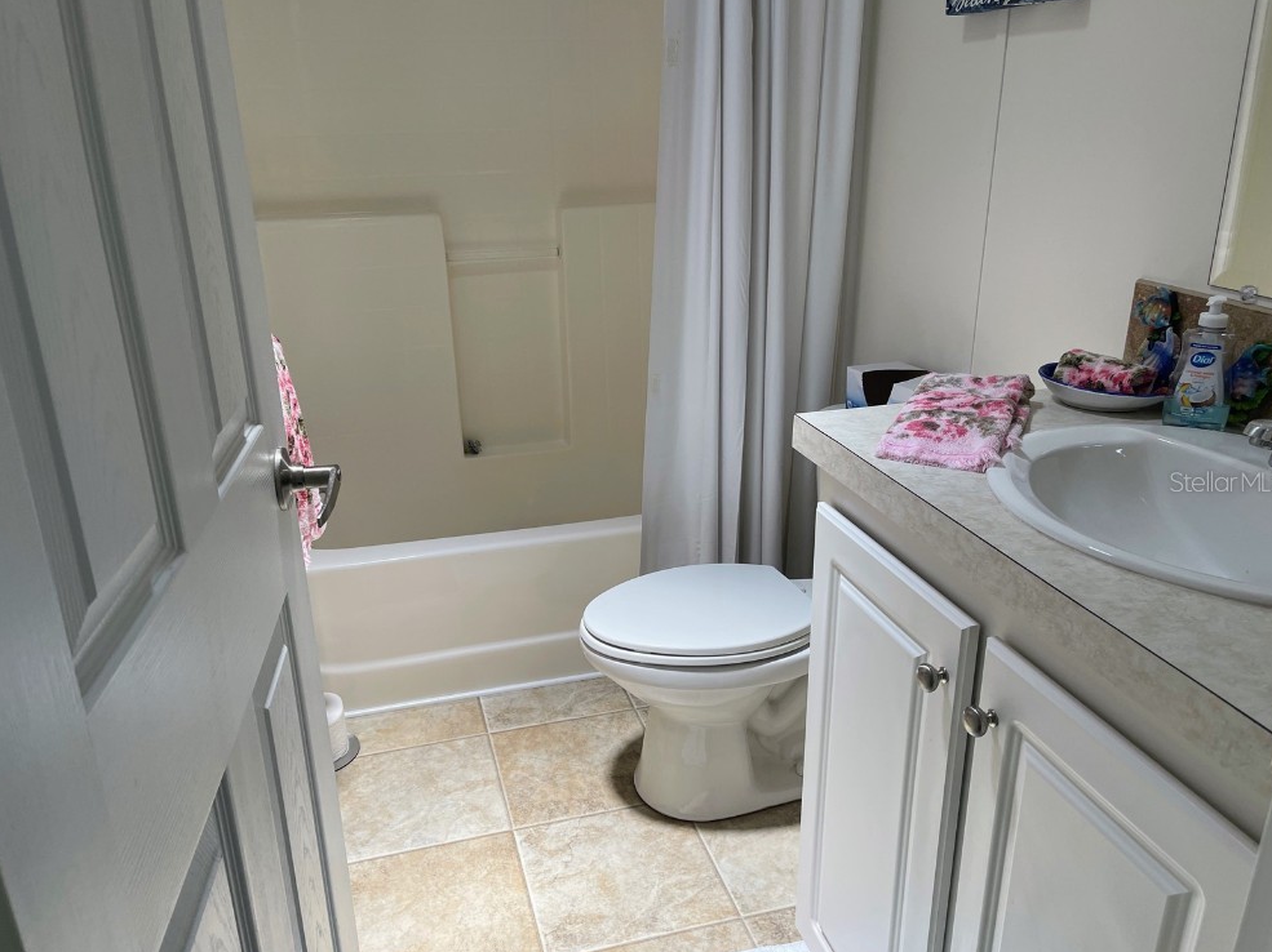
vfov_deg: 53.0
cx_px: 630
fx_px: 955
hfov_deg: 67.3
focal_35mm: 26
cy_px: 481
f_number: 1.6
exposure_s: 1/120
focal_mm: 5.1
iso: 50
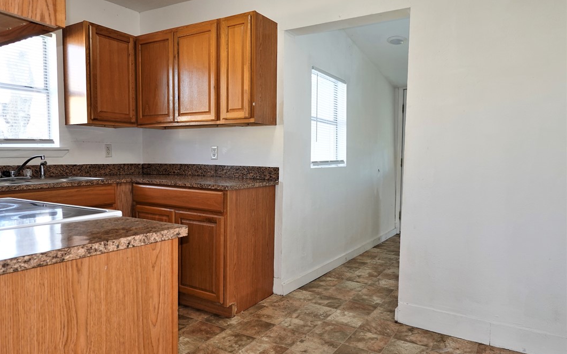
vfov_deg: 49.2
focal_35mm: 25
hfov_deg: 72.5
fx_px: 386
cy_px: 188
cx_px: 278
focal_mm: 9
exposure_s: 1/30
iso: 125
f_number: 2.8
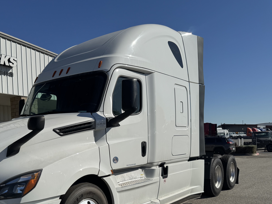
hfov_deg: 51.2
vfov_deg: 40.0
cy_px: 143
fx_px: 275
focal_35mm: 35
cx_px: 81
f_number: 1.78
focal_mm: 6.76
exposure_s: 1/10417
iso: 80
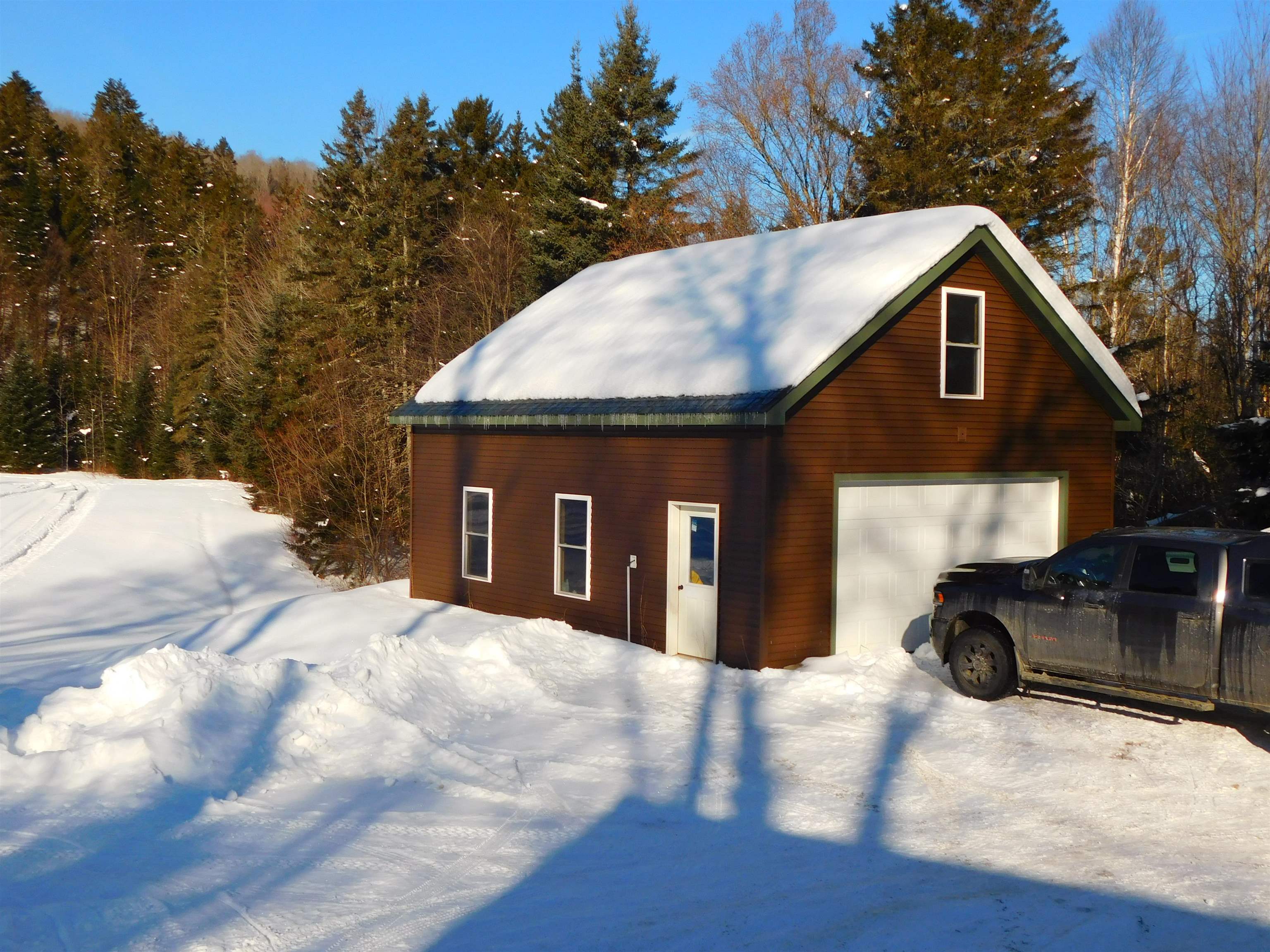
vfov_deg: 39.7
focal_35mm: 36
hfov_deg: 51.4
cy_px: 476
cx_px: 635
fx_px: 1321
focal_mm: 6.3
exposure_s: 1/500
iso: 125
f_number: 7
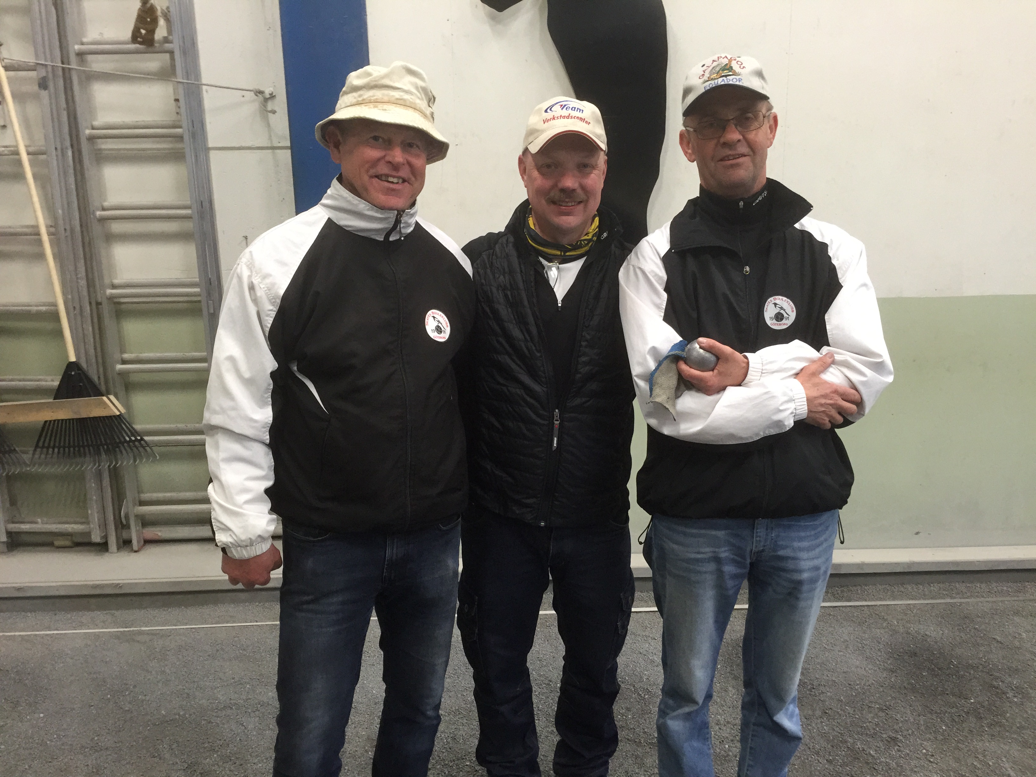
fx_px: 868
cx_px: 518
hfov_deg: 61.7
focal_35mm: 29
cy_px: 388
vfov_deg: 48.2
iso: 250
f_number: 2.2
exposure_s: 1/33
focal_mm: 4.15
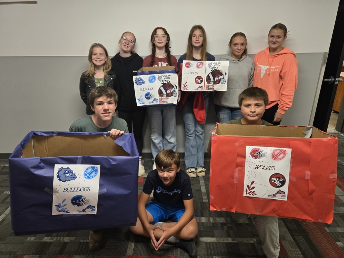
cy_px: 129
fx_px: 229
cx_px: 172
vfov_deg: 58.9
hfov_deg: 73.9
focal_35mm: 23
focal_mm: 5.4
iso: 250
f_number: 1.8
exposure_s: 1/120
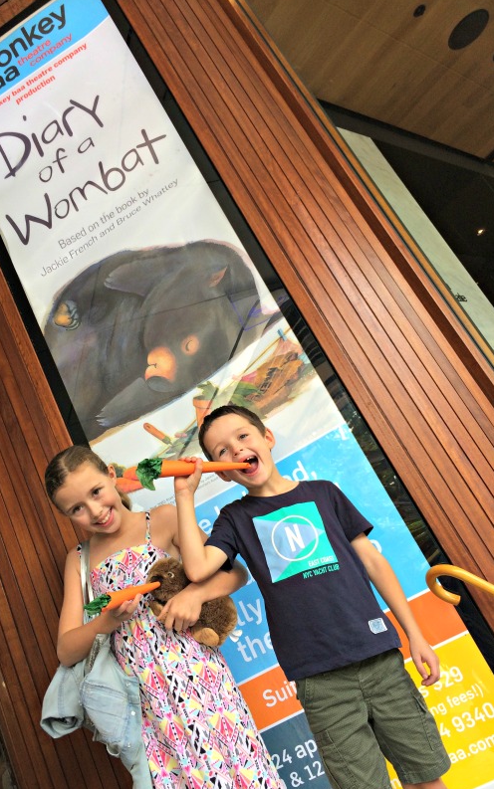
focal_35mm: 31
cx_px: 197
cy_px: 395
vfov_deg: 61.2
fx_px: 667
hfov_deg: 40.4
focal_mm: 4.15
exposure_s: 1/100
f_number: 2.2
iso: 40
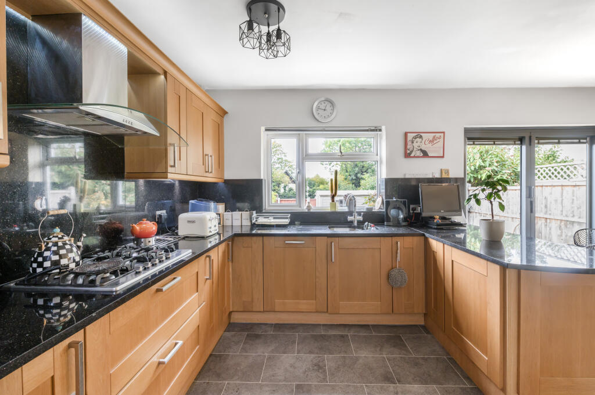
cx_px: 298
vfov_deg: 73.7
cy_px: 198
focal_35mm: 16
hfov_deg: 96.8
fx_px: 264
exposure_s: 1/40
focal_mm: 16
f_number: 8
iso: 800
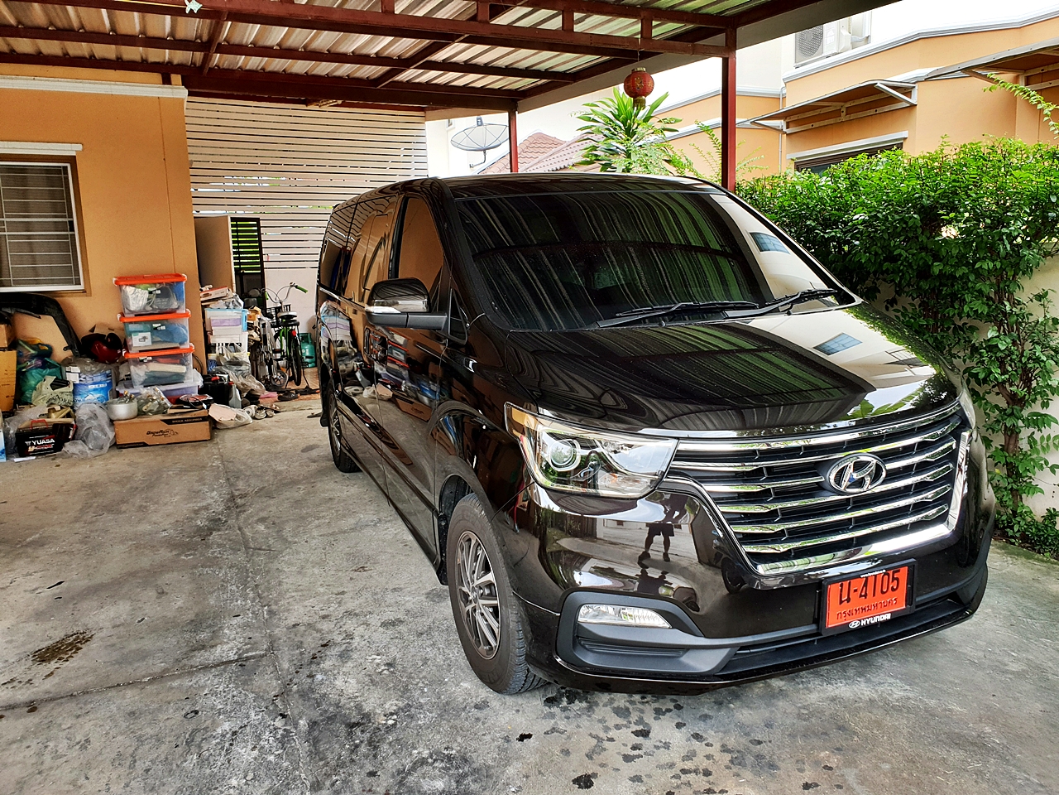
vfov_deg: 53.1
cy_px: 398
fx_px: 795
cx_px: 530
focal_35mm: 26
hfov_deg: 67.3
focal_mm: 4.3
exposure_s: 1/162
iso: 50
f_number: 2.4
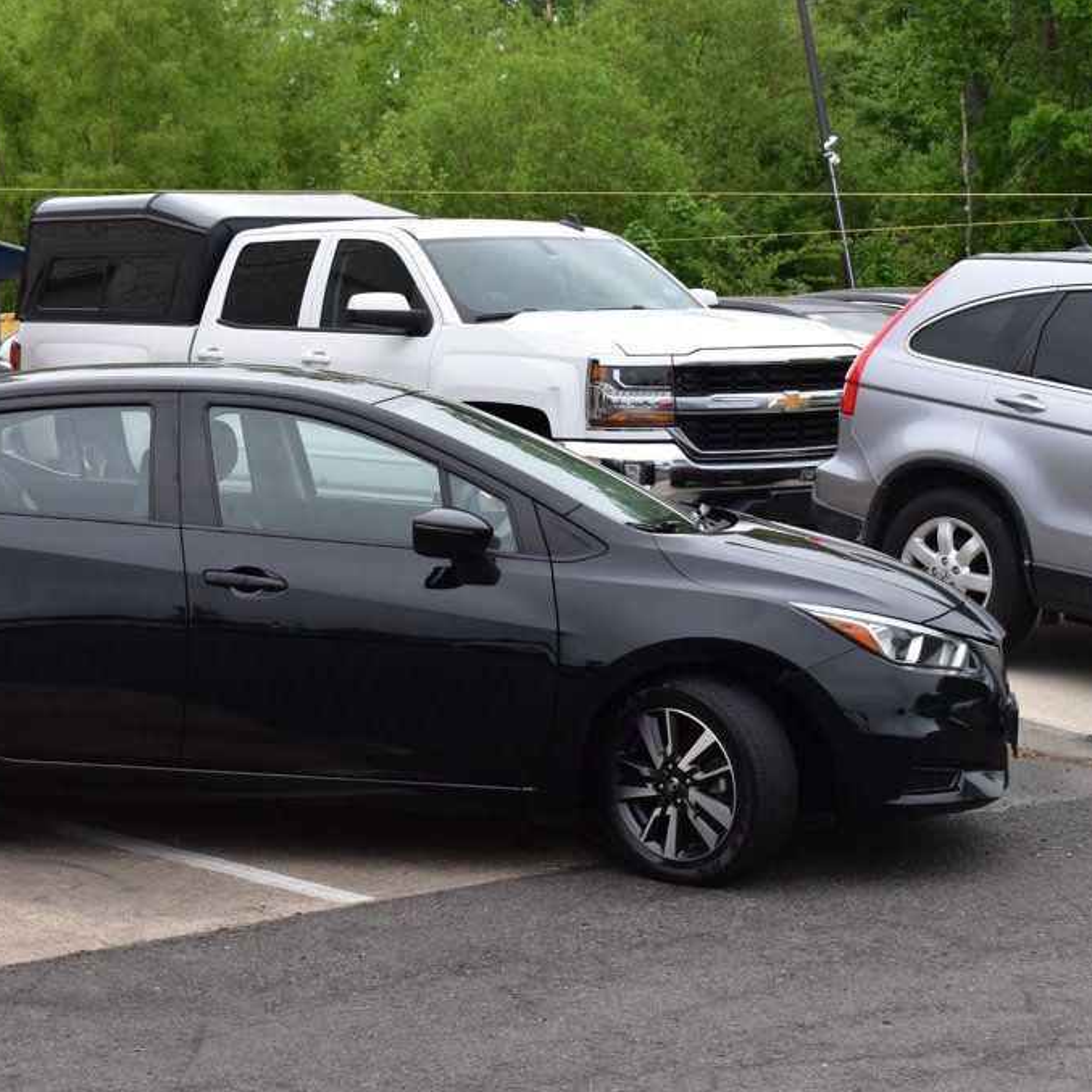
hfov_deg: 21.2
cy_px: 545
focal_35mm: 81
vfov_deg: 21.4
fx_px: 2891
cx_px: 289
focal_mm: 42
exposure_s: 1/250
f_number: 10
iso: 400
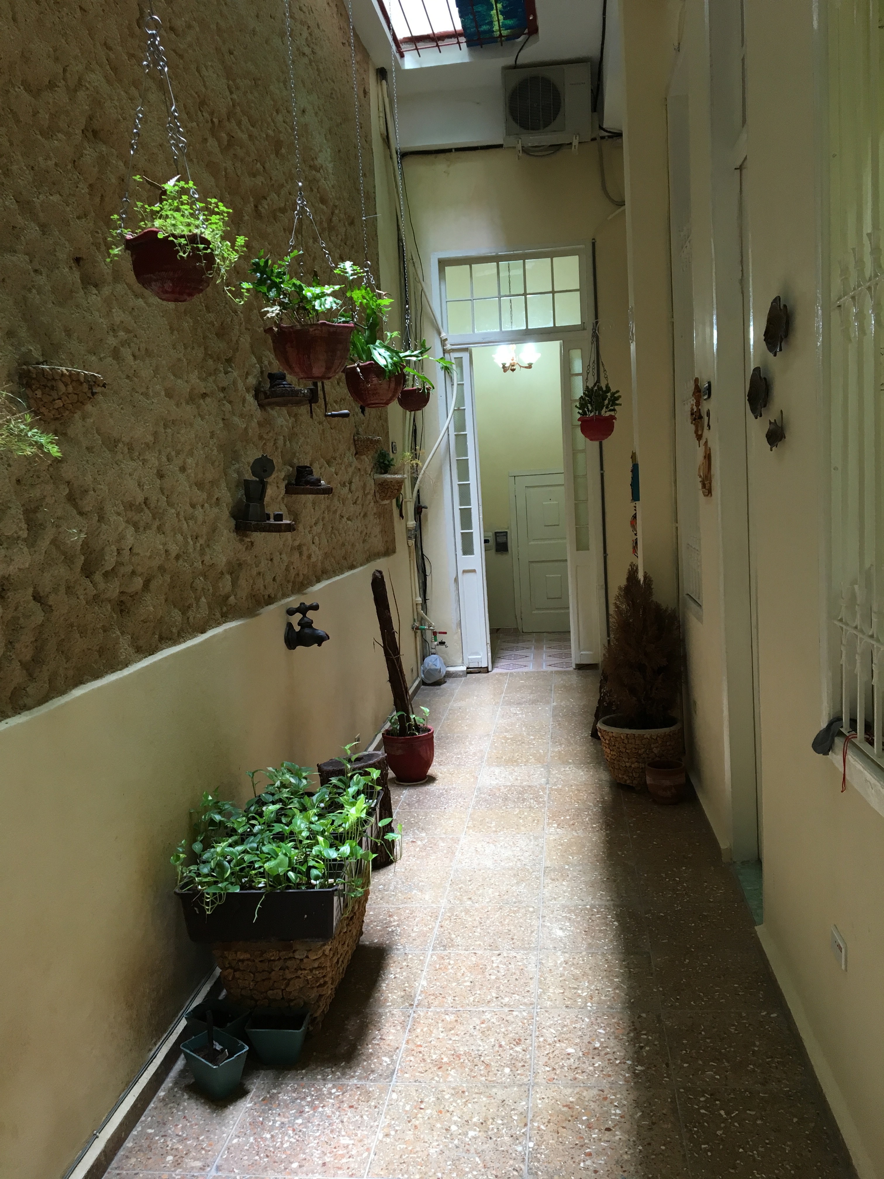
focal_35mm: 29
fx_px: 987
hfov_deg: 48.2
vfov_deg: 61.7
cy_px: 590
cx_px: 442
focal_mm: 4.15
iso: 64
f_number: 2.2
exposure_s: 1/30
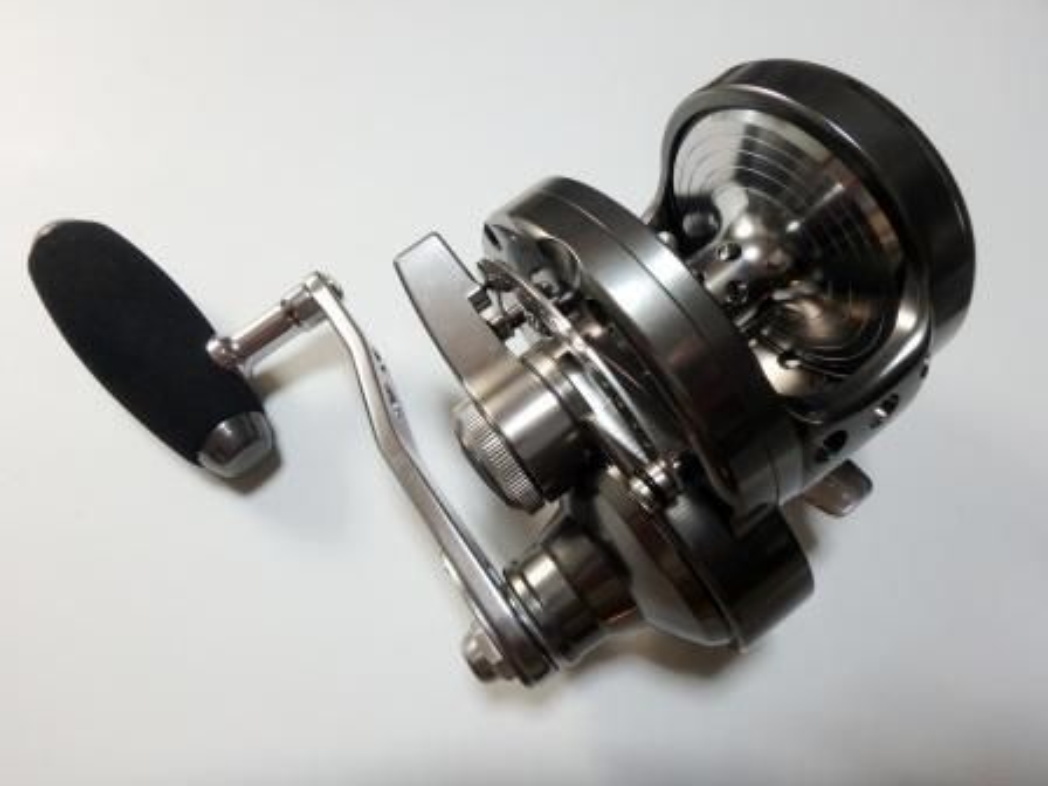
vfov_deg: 63.4
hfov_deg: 79.0
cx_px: 524
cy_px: 393
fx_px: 636
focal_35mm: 21
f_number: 3.5
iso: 200
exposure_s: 1/40
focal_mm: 3.7
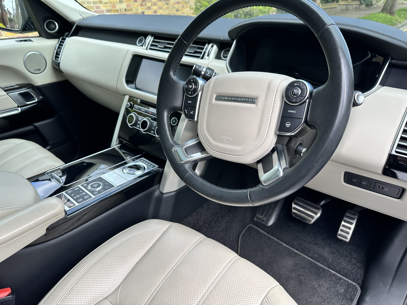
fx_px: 282
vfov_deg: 56.8
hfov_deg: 71.6
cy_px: 152
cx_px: 204
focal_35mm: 24
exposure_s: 1/439
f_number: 1.78
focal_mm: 6.86
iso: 80
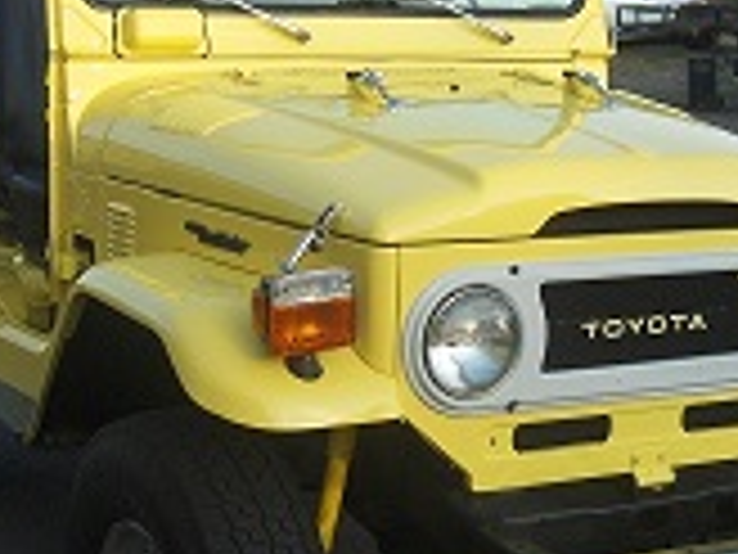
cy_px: 284
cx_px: 353
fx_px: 1663
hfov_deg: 25.0
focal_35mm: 78
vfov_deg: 18.9
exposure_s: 1/368
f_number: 3.5
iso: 100
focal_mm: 7.5
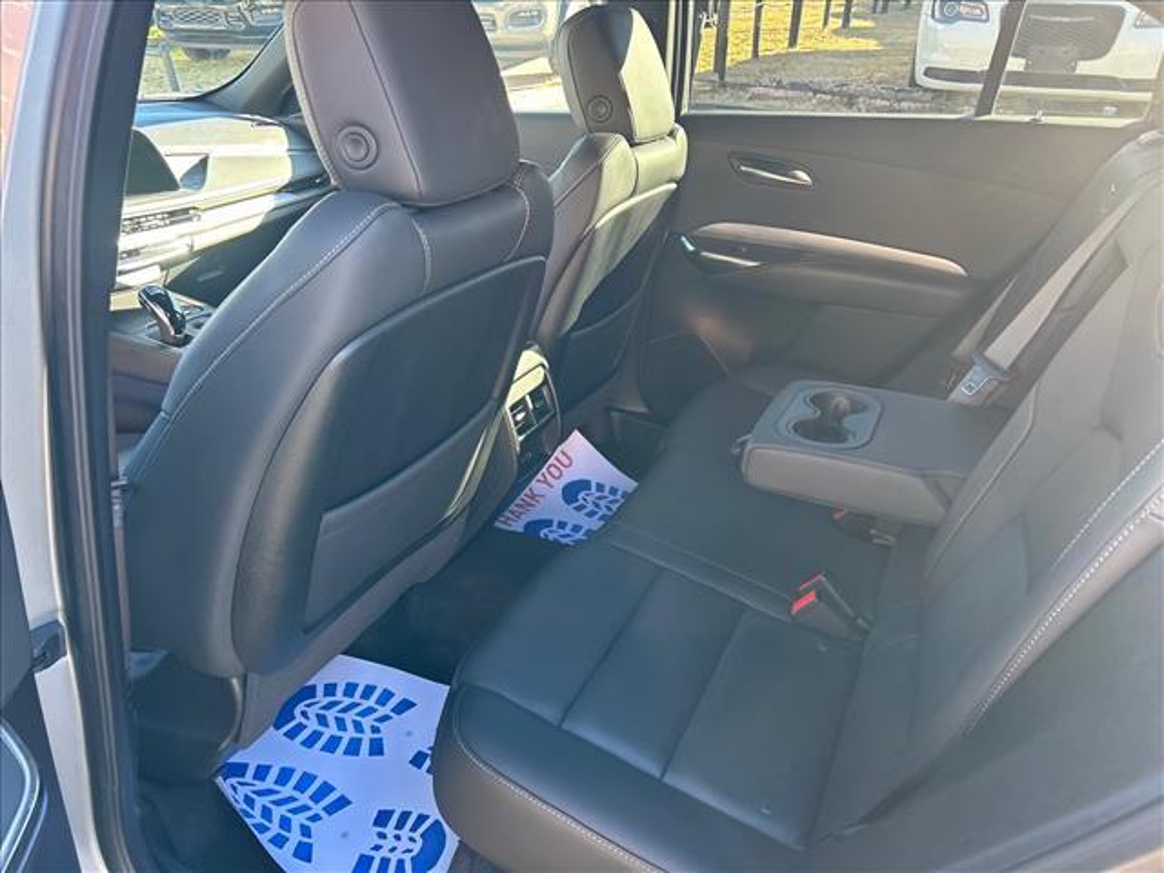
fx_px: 874
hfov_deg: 67.3
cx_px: 582
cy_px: 436
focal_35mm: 26
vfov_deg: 53.1
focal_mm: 5.7
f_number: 1.5
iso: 100
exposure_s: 1/121
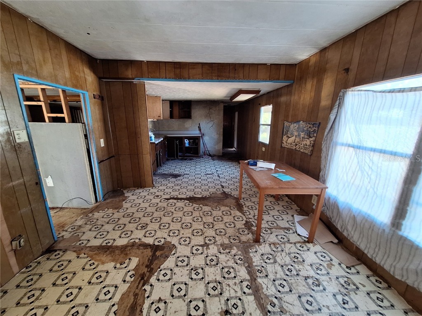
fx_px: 158
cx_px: 211
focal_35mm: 13
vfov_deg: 89.9
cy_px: 158
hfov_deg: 106.2
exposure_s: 1/40
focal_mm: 1.74
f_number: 2.2
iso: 100
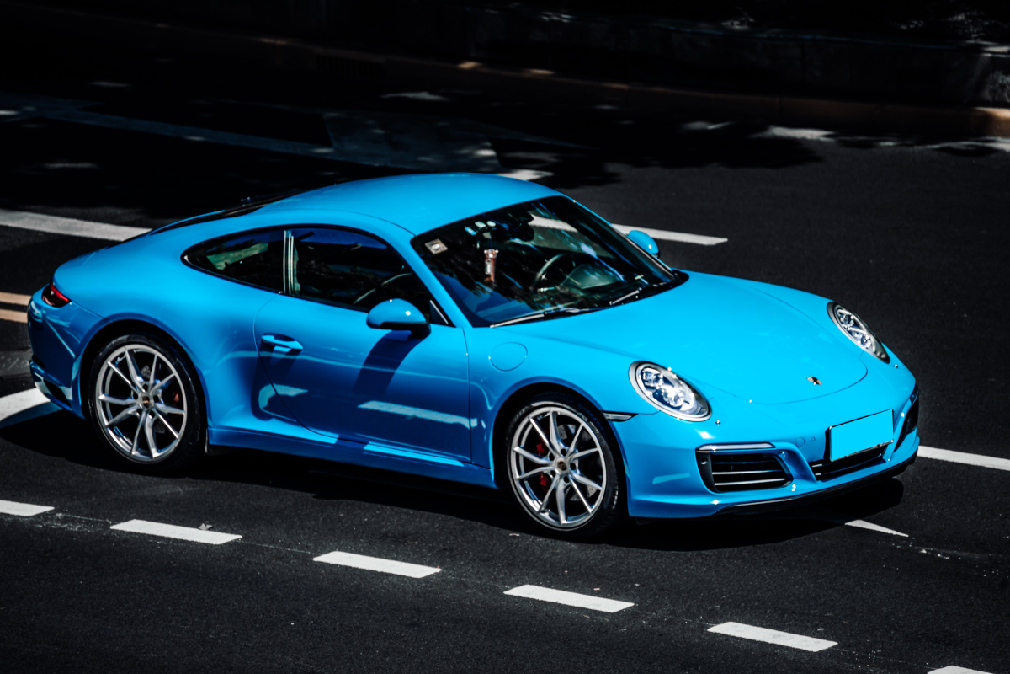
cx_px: 505
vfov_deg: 5.3
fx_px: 7294
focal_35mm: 260
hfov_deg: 7.9
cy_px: 337
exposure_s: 1/640
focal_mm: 260
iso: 100
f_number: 6.3
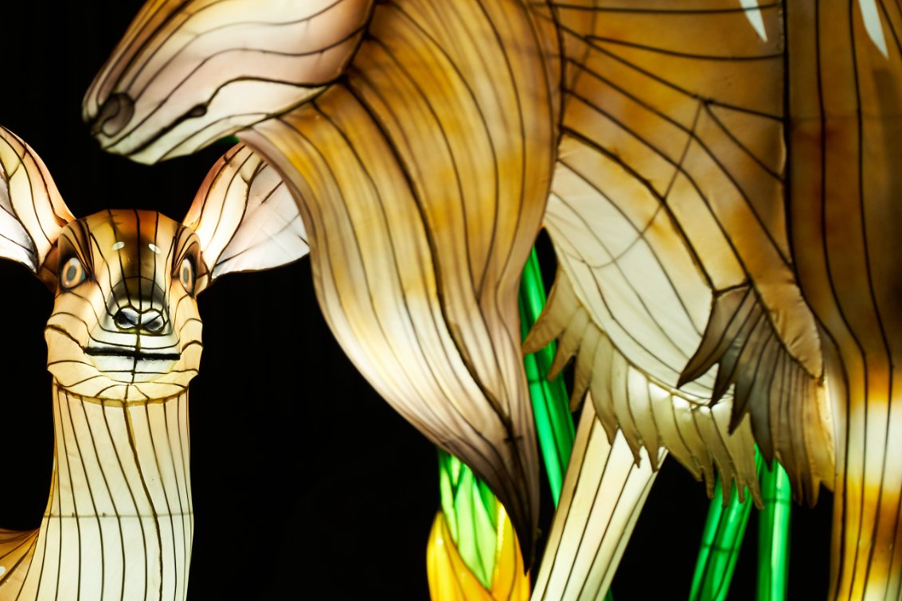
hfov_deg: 4.6
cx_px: -12
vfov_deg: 3.0
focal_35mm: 452
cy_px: 332
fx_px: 11323
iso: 100
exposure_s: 1/20
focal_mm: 200
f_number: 4
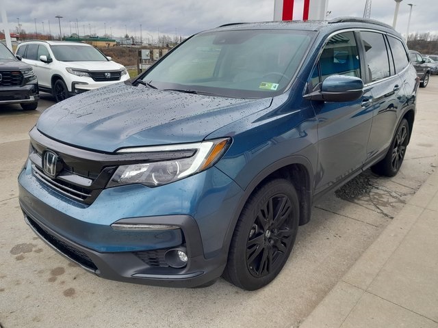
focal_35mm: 27
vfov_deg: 51.4
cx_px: 219
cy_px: 164
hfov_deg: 65.3
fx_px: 342
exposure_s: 1/120
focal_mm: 4
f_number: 1.8
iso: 40
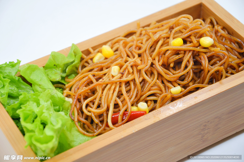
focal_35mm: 112
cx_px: 122
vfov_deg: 12.1
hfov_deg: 18.2
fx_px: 761
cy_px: 81
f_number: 5.6
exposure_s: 1/125
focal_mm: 75
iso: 250
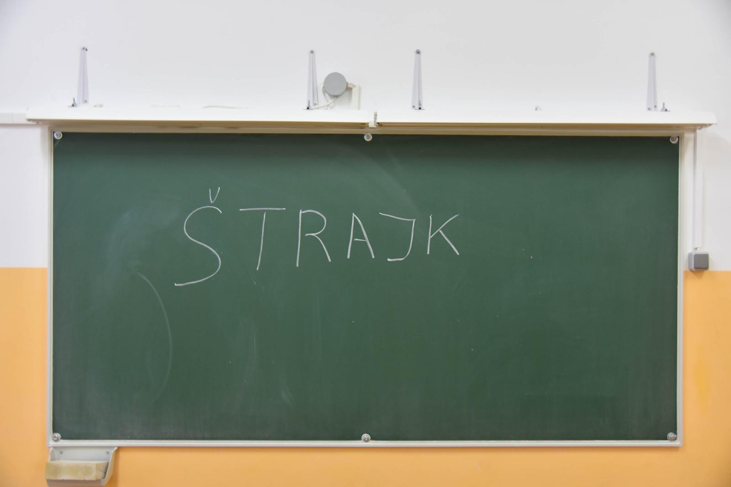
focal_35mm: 38
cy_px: 244
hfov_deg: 50.7
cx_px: 366
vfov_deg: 35.0
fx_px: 771
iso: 1250
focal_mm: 38
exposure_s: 1/30
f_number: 4
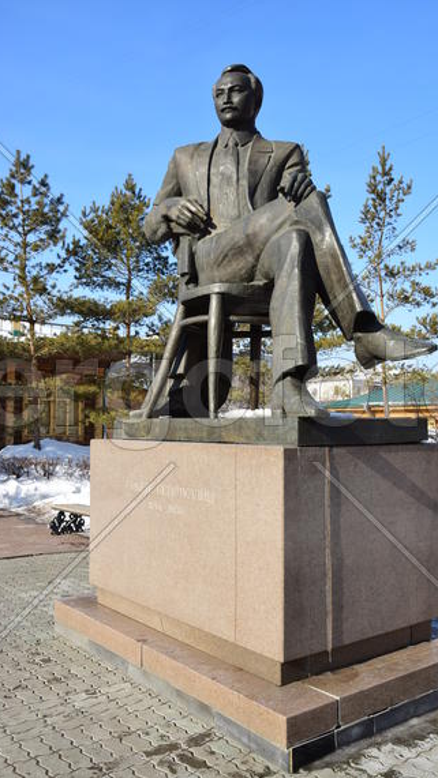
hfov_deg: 35.0
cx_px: 245
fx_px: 693
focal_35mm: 34
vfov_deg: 58.7
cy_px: 392
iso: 100
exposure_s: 1/200
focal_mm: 21
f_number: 8
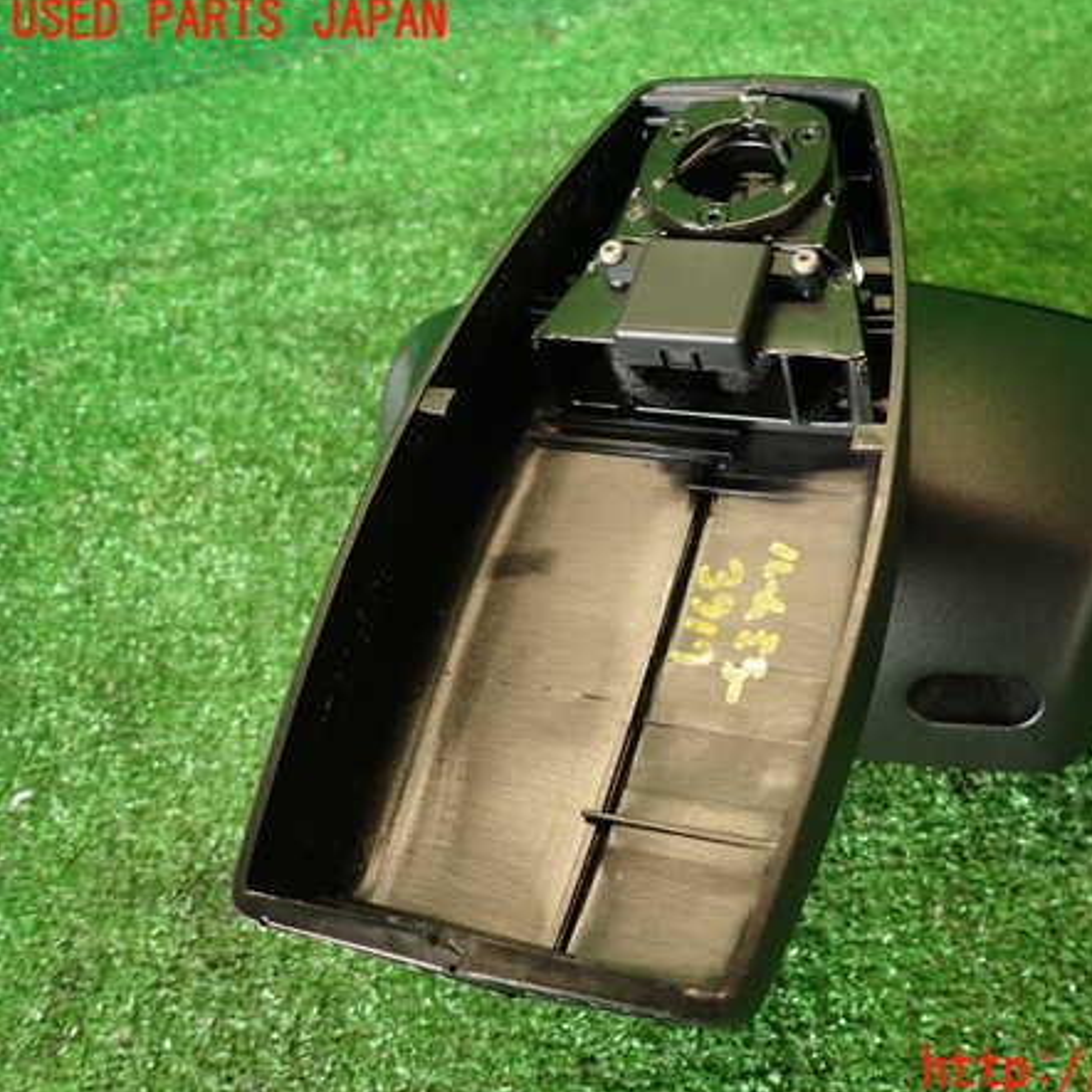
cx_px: 739
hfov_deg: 52.9
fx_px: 1071
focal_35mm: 30
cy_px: 546
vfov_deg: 54.0
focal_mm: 4.5
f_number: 2
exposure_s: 1/40
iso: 200
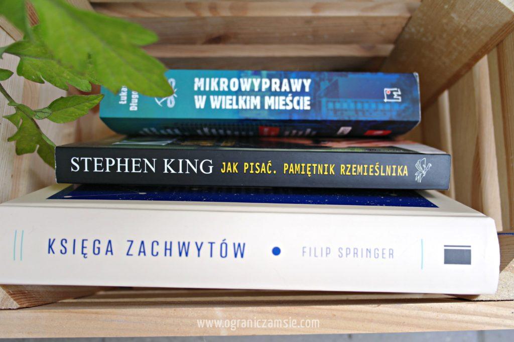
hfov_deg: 62.0
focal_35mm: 30
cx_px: 257
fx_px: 428
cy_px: 171
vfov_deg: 43.5
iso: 100
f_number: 3.5
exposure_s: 1/40
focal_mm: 20
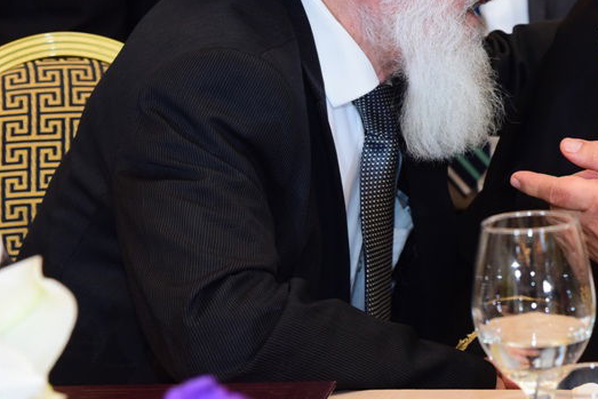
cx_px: 575
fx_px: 2276
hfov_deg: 14.8
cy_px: 21
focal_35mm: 137
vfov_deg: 10.0
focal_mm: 70
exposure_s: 1/100
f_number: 5.6
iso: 2000
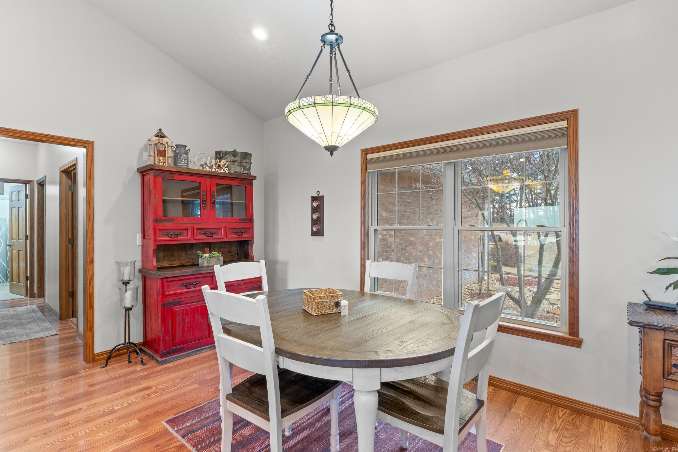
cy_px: 226
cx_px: 339
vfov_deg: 68.3
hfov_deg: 91.0
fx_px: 333
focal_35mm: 18
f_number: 9
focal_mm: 11.8
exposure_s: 1.3
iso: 200
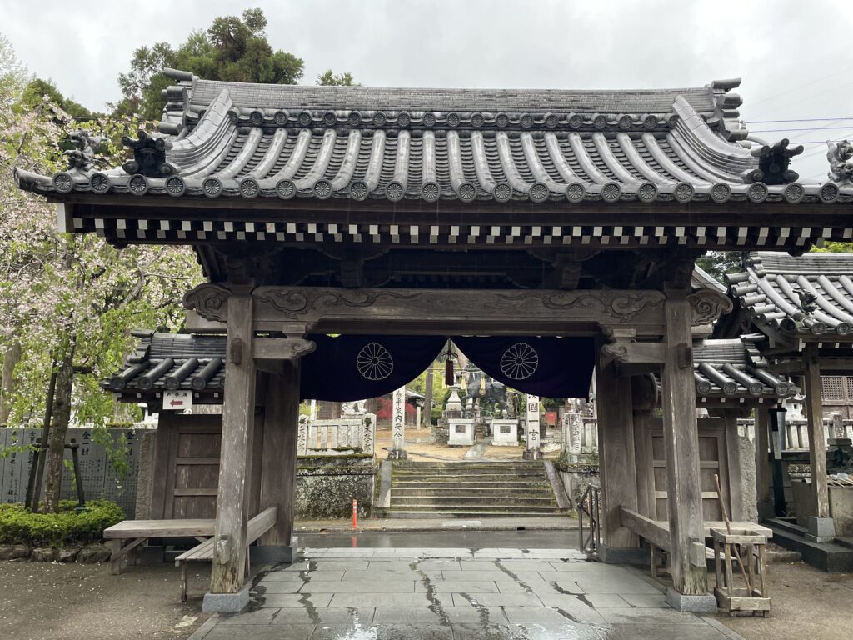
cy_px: 320
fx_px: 641
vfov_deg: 53.1
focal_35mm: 26
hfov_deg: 67.3
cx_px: 426
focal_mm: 4.2
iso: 125
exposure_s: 1/62
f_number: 1.6
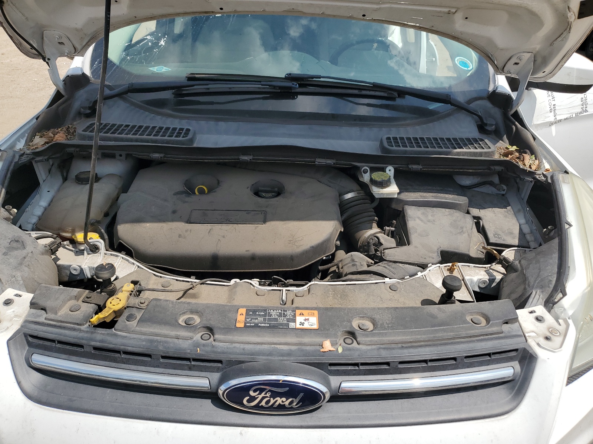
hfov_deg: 67.3
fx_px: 445
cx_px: 296
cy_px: 222
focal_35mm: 26
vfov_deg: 53.1
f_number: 1.5
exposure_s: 1/5000
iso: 50
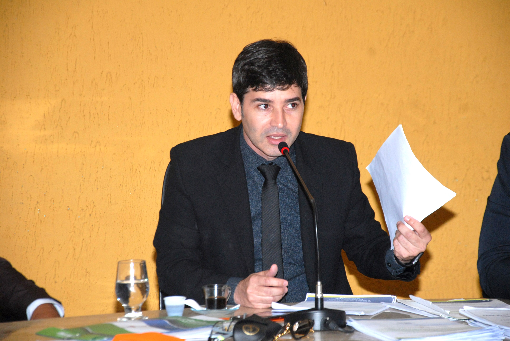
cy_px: 170
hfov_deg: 13.0
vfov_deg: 8.7
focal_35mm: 158
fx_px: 2234
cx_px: 255
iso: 640
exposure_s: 1/250
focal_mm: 105
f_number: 5.6
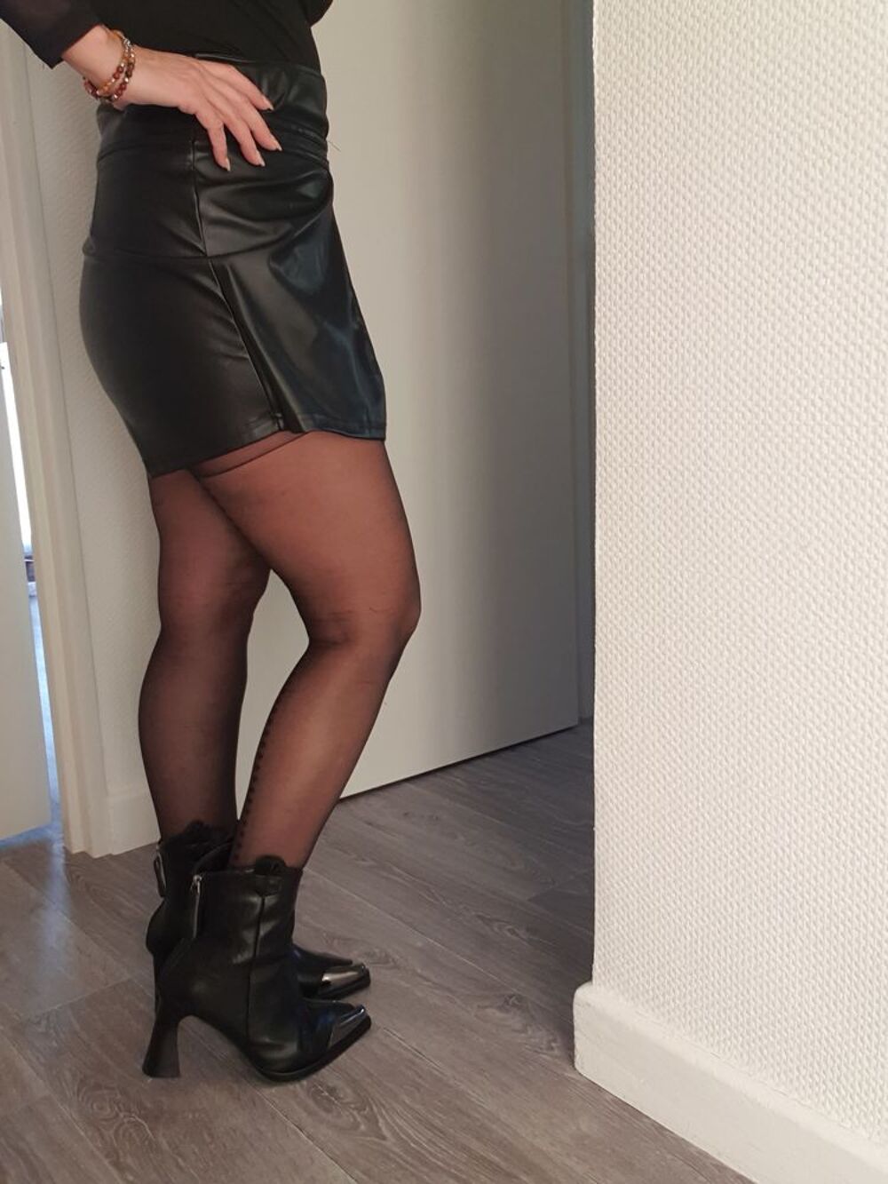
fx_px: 1060
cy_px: 592
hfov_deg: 45.4
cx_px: 444
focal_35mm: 31
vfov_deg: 58.3
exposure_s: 1/50
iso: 100
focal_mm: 2.92
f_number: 1.7
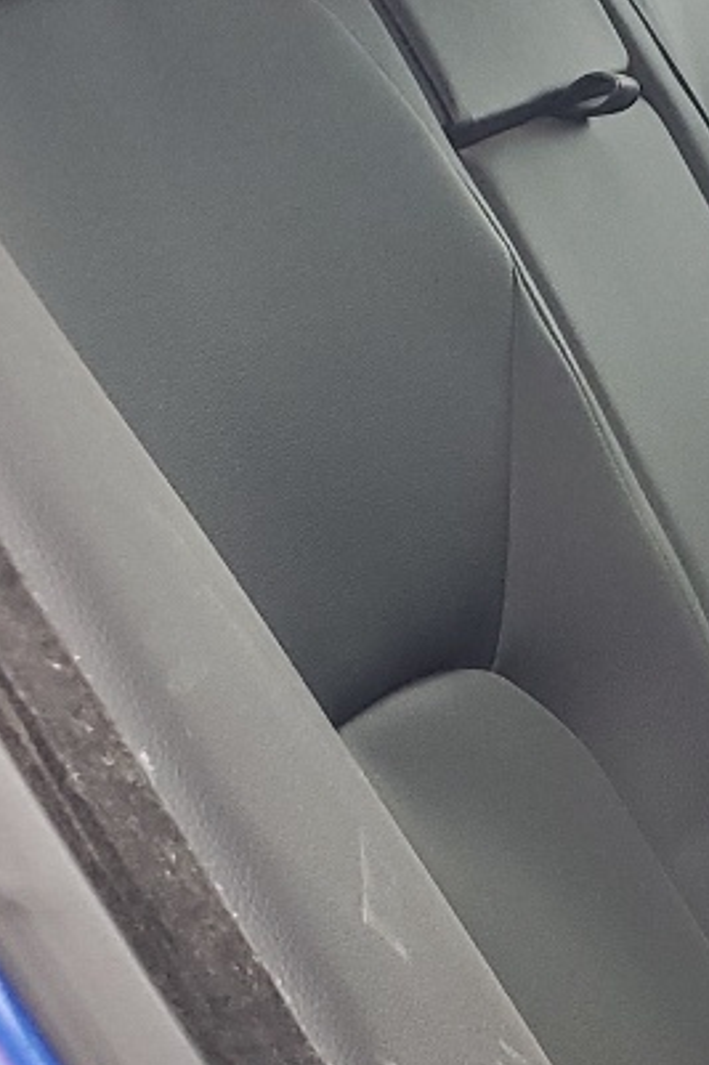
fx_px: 3193
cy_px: 568
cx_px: 1848
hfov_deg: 10.4
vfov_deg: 18.9
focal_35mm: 108
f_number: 1.5
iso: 60
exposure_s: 1/60.2
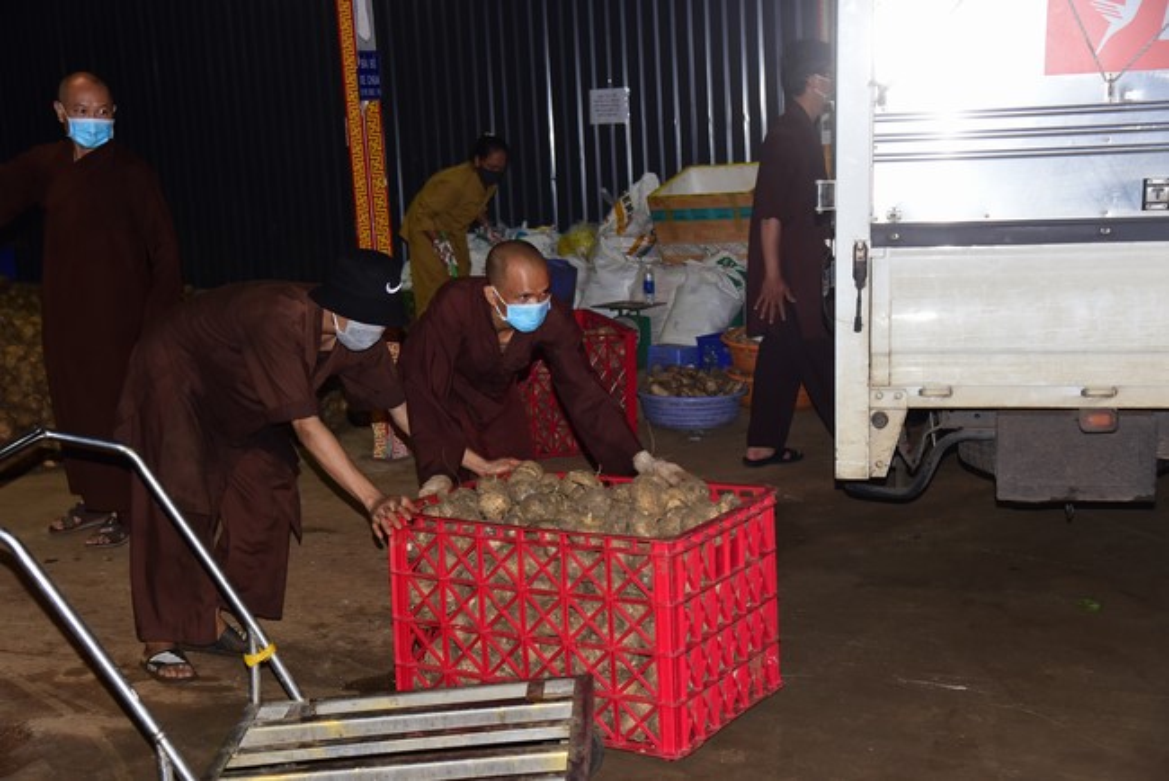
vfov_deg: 24.6
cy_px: 390
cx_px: 584
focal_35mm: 55
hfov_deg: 36.2
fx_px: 1787
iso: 1600
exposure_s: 1/125
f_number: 5.6
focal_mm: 55
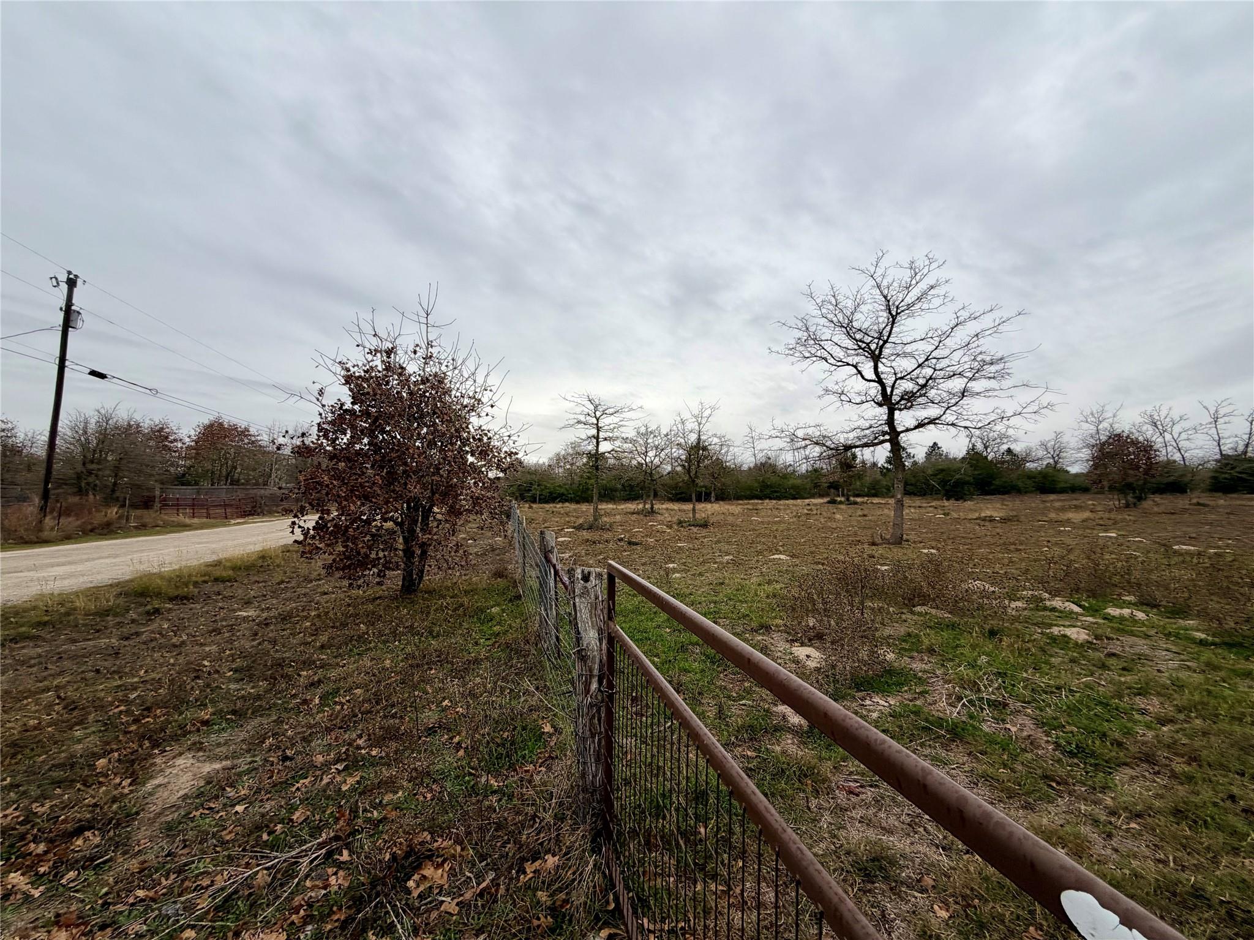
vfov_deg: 85.7
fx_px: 507
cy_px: 470
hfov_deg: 102.1
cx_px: 627
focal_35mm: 14
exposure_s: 1/306
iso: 50
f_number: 2.2
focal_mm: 2.22
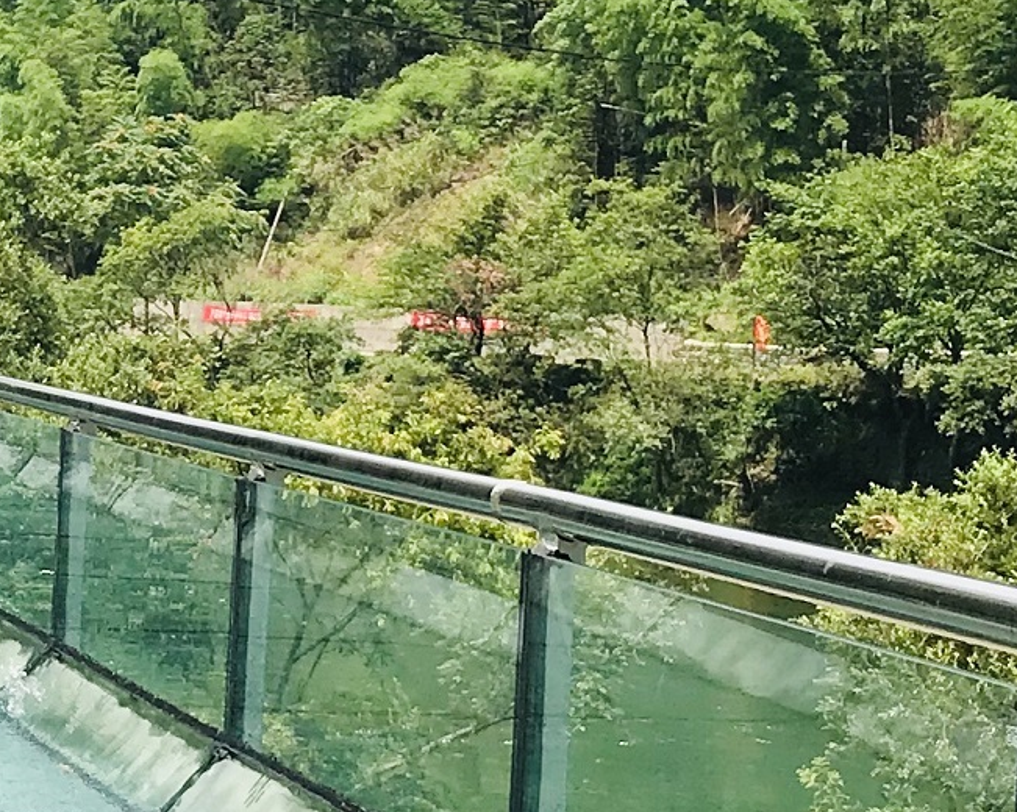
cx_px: -114
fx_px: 3640
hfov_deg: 15.5
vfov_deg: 12.7
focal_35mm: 121
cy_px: 406
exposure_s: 1/2083
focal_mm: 3.99
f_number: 1.8
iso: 20
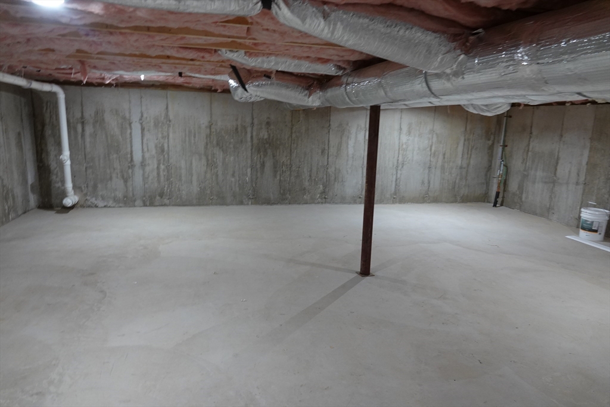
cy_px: 204
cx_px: 305
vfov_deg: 53.1
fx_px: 407
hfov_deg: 73.7
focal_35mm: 24
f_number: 2.4
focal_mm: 8.8
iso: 640
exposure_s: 1/30
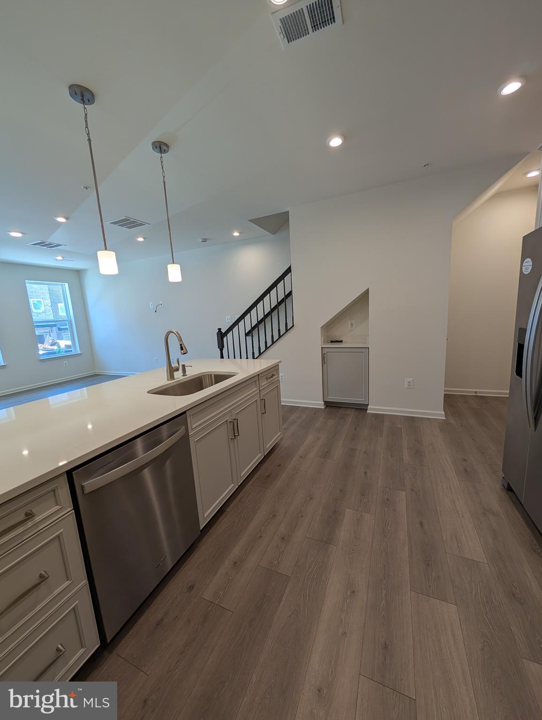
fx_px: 250
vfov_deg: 110.5
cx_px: 271
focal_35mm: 12
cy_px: 360
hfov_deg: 94.6
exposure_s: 1/139
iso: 48
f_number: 1.7
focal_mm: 2.02
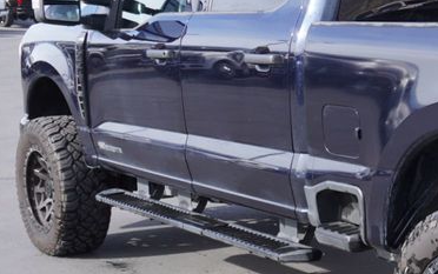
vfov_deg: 14.8
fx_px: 1056
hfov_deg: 21.8
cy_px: 188
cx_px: 519
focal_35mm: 88
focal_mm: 21
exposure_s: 1/125
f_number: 5.6
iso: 100
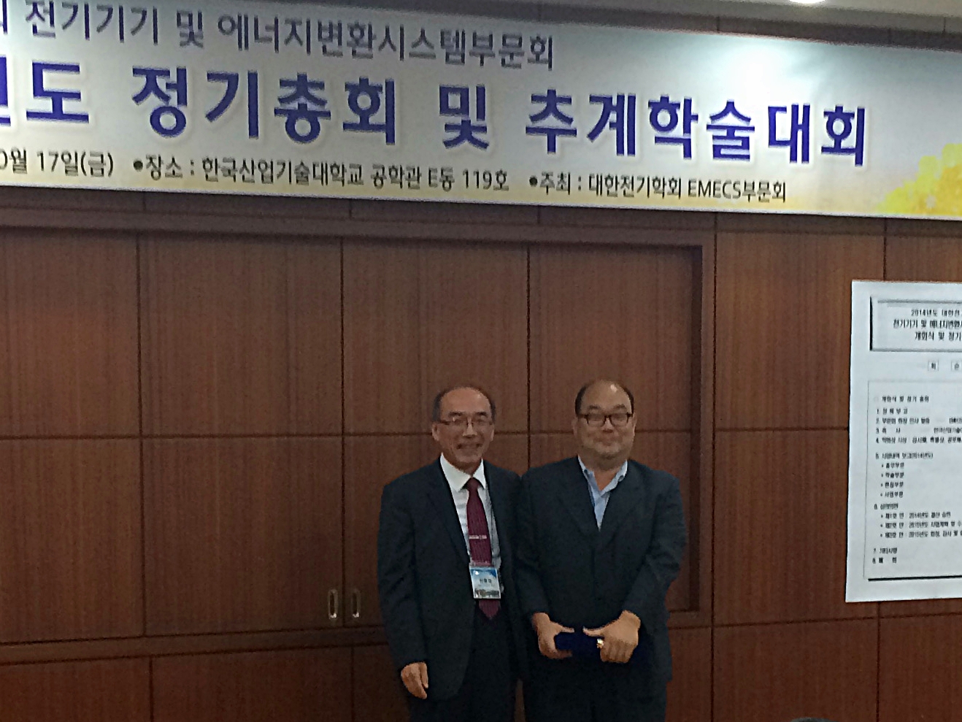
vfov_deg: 48.2
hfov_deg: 61.7
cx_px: 481
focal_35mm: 29
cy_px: 361
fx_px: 806
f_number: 2.2
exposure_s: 1/30
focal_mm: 4.15
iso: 160
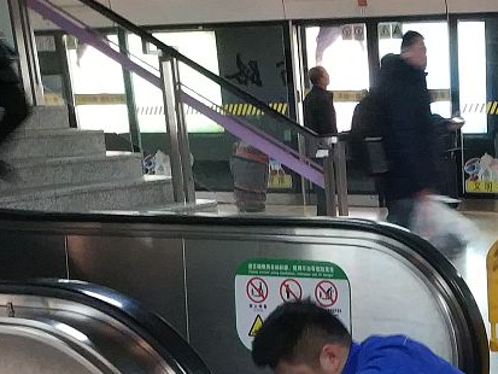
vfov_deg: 15.0
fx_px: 1338
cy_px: 522
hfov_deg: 20.3
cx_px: 526
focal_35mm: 93
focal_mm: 4.5
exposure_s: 1/17
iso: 619
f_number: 2
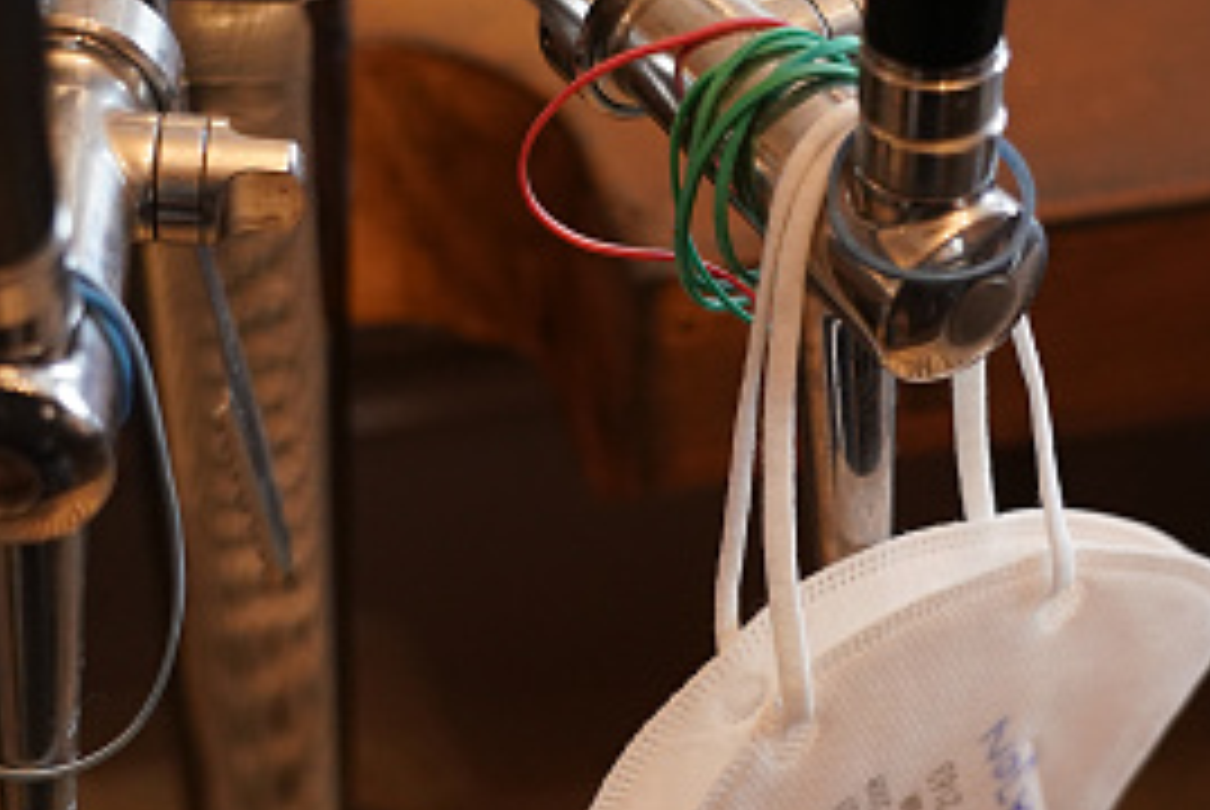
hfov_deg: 23.6
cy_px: 468
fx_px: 2894
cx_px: 648
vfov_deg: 15.9
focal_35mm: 86
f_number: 4
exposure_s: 1/50
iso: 3200
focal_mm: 39
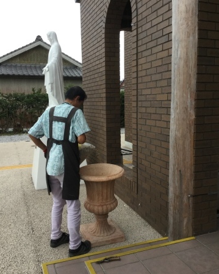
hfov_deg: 44.5
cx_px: 109
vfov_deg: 54.2
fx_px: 267
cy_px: 140
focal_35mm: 33
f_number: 2.4
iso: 32
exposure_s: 1/40
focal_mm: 3.3
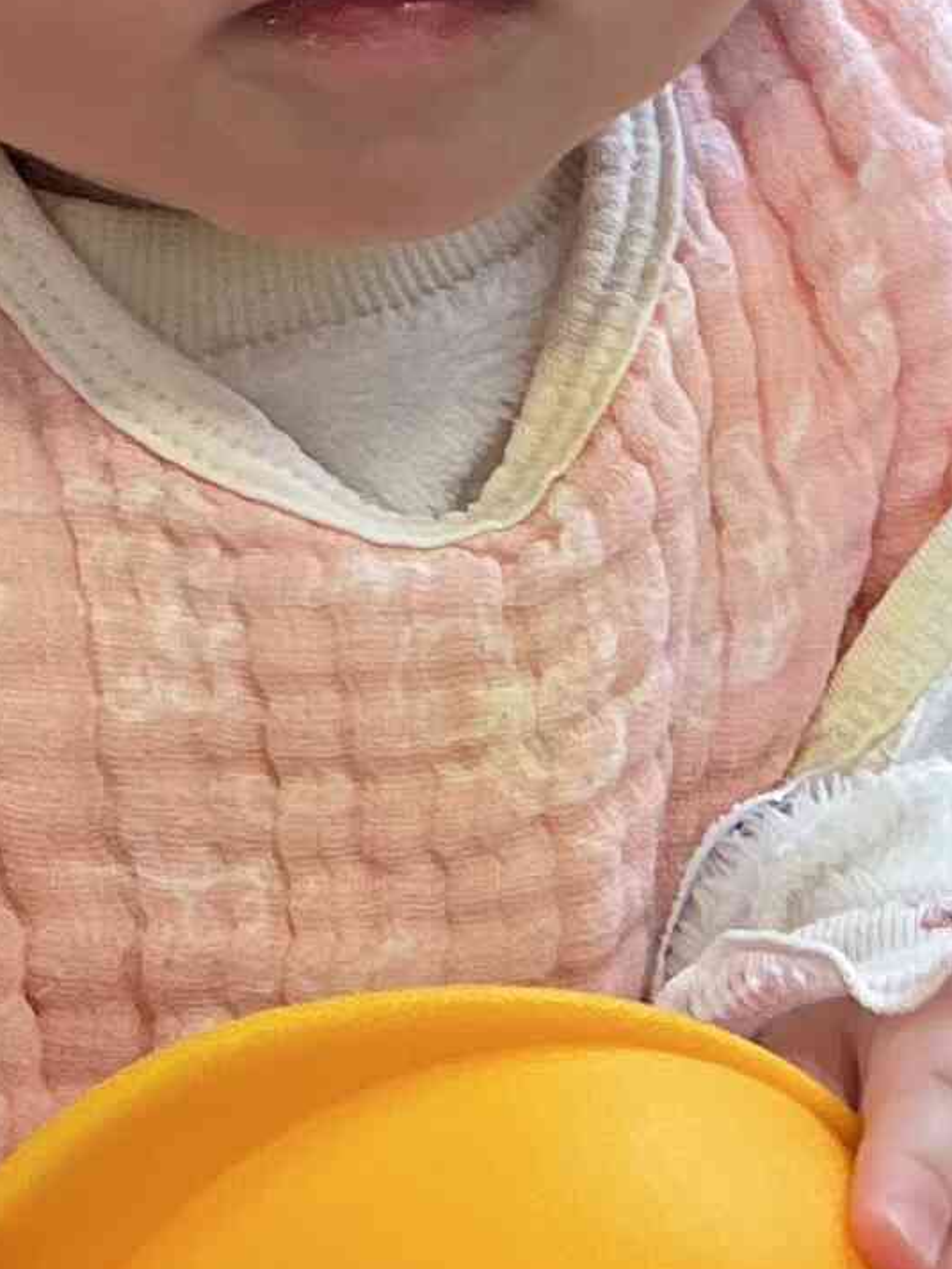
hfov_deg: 9.0
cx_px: 103
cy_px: 505
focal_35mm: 164
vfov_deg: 12.0
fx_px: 6012
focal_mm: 3
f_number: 1.8
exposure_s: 1/60
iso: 40
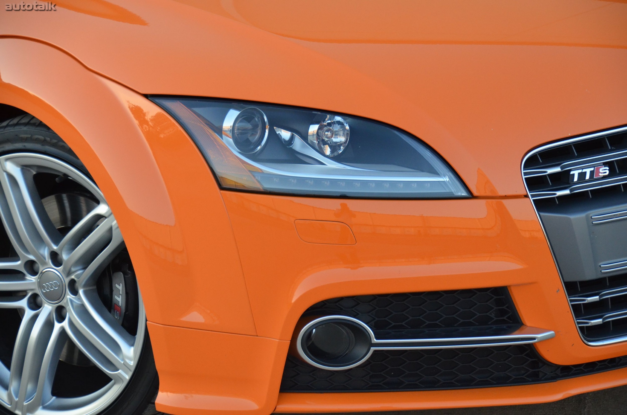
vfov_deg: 9.6
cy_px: 208
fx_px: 2477
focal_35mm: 142
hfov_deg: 14.4
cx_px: 314
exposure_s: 1/500
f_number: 5.3
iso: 1400
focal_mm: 95
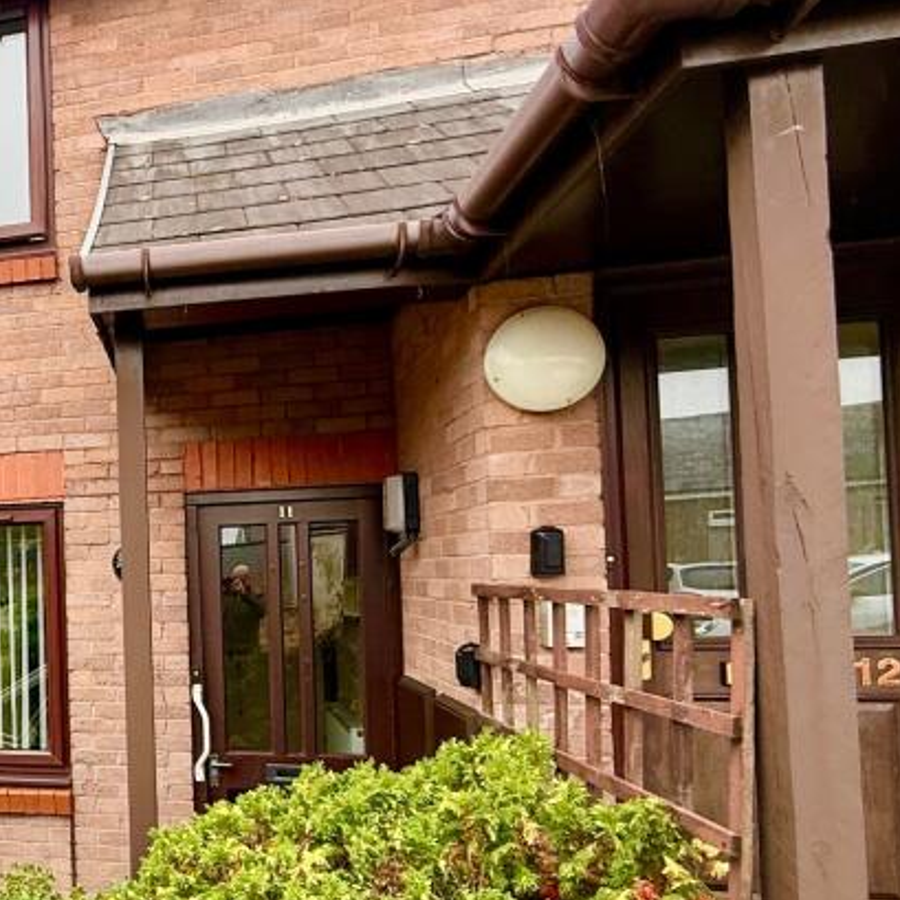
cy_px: 559
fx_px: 912
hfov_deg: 43.4
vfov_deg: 52.0
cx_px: -40
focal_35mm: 31
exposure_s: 1/99
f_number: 2.2
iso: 125
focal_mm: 2.22
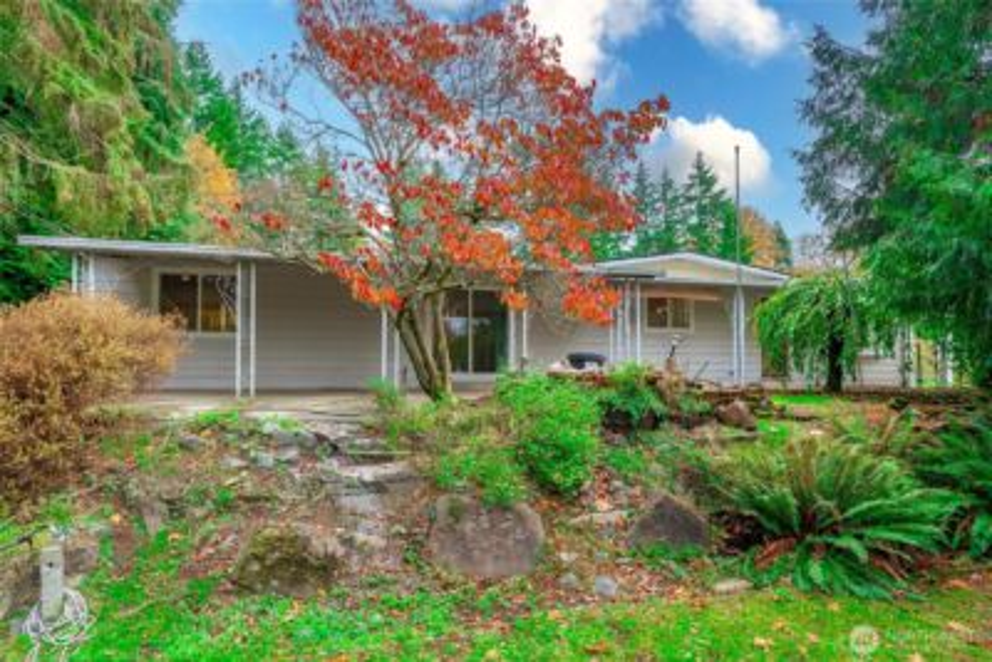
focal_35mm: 20
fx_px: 551
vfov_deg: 62.0
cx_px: 496
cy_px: 331
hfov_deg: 84.0
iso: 80
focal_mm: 20
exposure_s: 1/30
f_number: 7.1
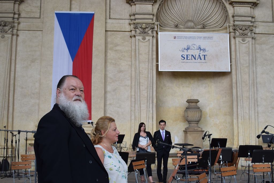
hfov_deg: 46.4
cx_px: 137
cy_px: 92
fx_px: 320
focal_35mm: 42
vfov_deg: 31.9
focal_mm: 28
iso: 400
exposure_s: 1/250
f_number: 8
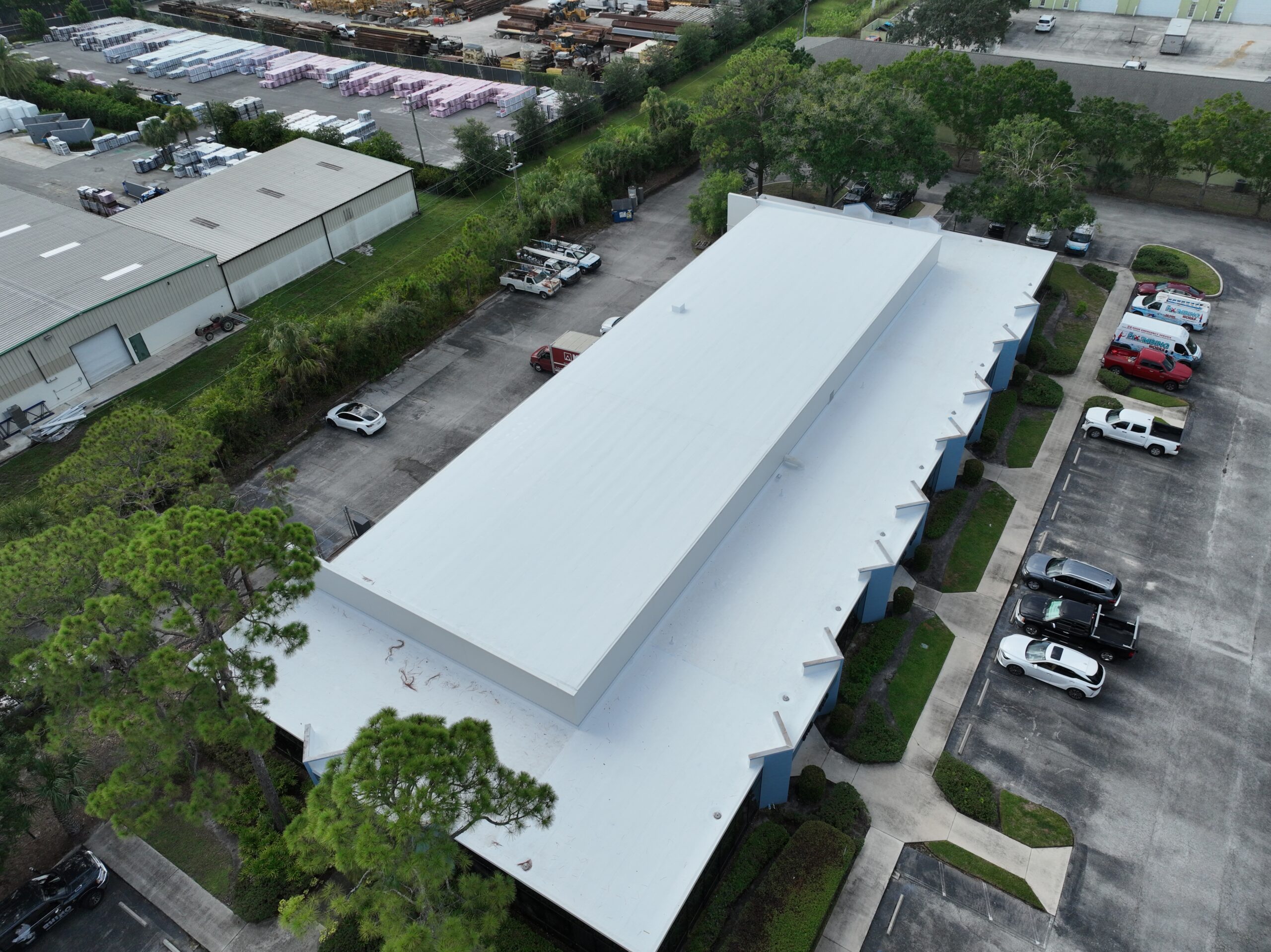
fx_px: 881
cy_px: 476
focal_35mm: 24
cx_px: 636
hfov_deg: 71.6
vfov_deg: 56.8
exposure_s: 1/240
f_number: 2.8
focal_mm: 12.29
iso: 200
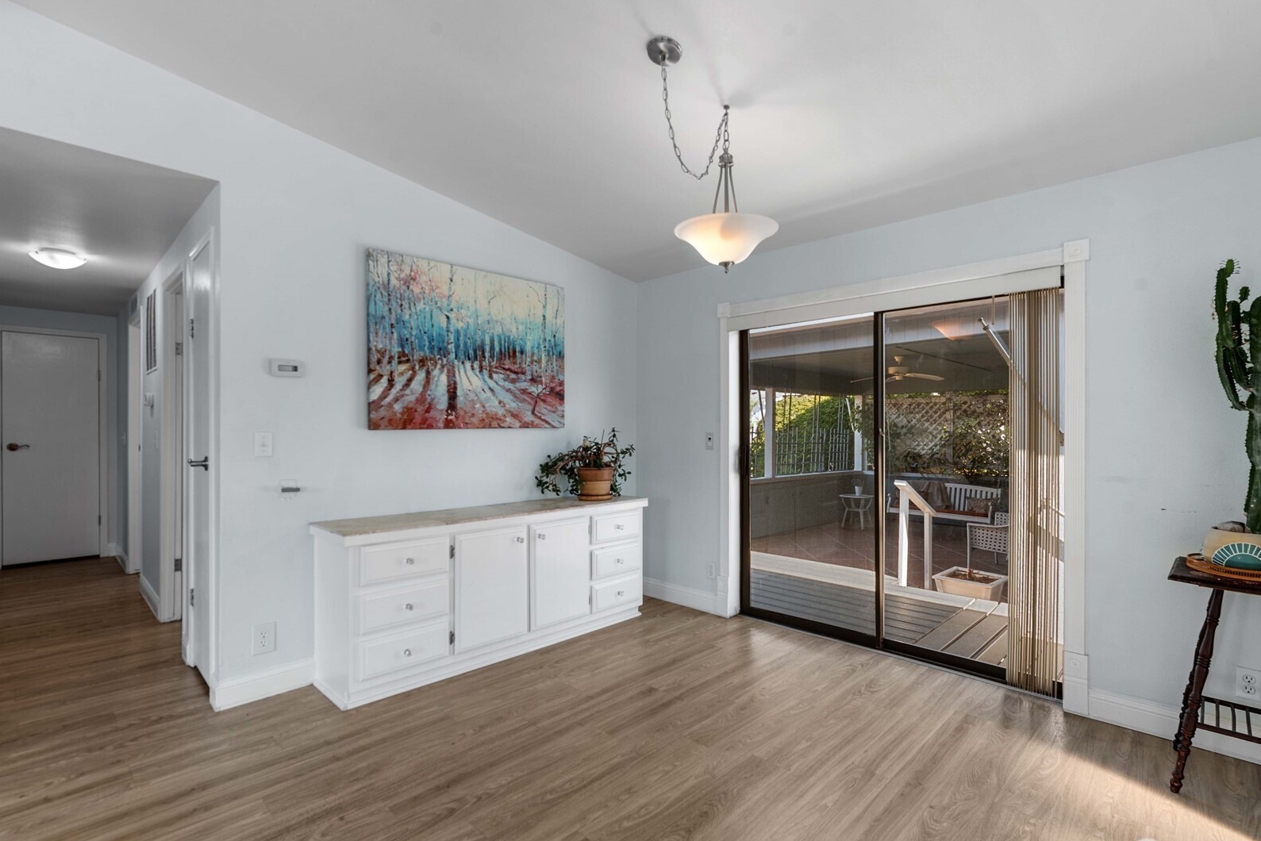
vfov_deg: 73.7
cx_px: 648
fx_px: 561
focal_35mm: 16
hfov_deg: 96.7
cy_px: 440
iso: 200
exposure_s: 1/10
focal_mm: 15
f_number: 8
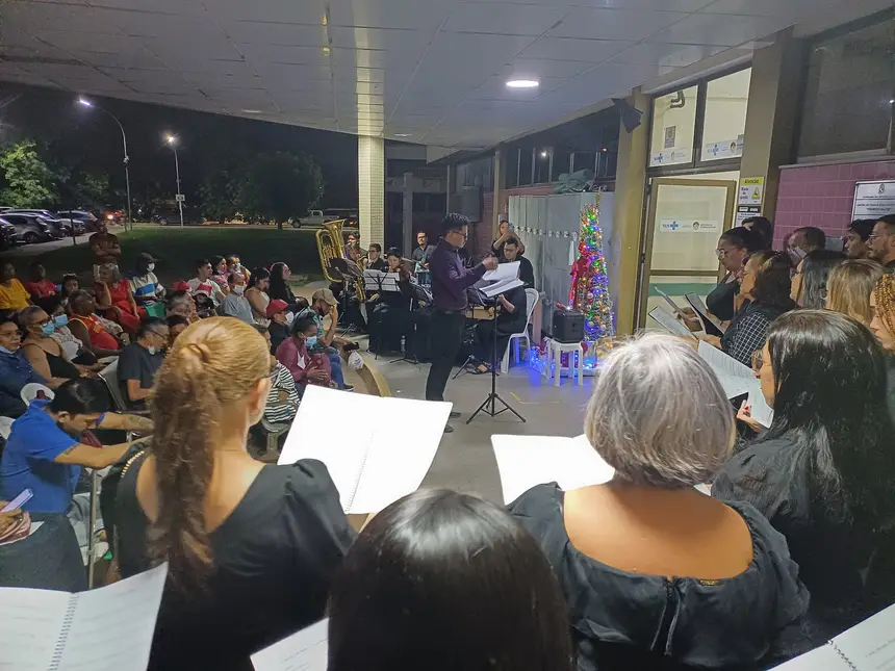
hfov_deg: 69.4
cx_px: 448
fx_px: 646
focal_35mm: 25
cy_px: 336
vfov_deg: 54.9
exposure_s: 1/24
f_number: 1.8
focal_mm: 4.65
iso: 640
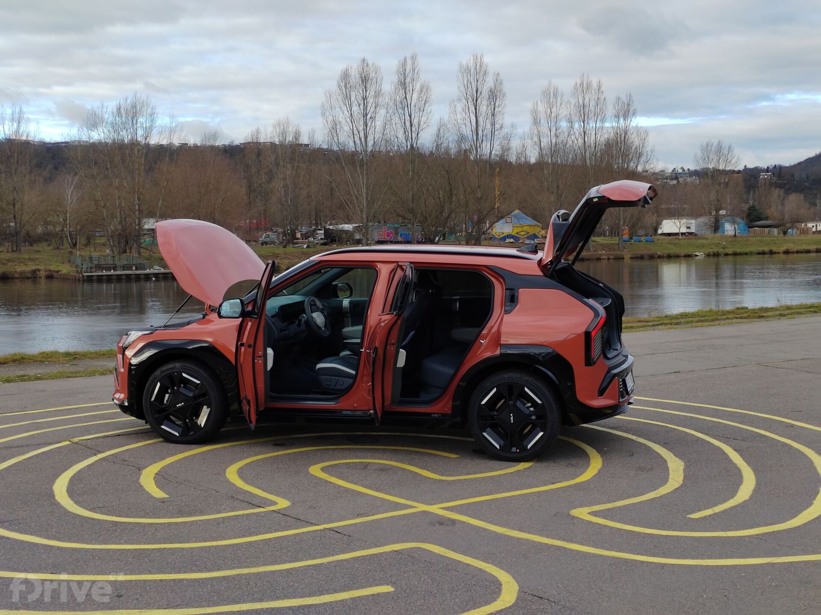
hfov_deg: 35.5
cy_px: 308
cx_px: 410
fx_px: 1281
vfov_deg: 27.0
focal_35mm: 54
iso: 100
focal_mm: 5.52
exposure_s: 1/460
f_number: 1.9
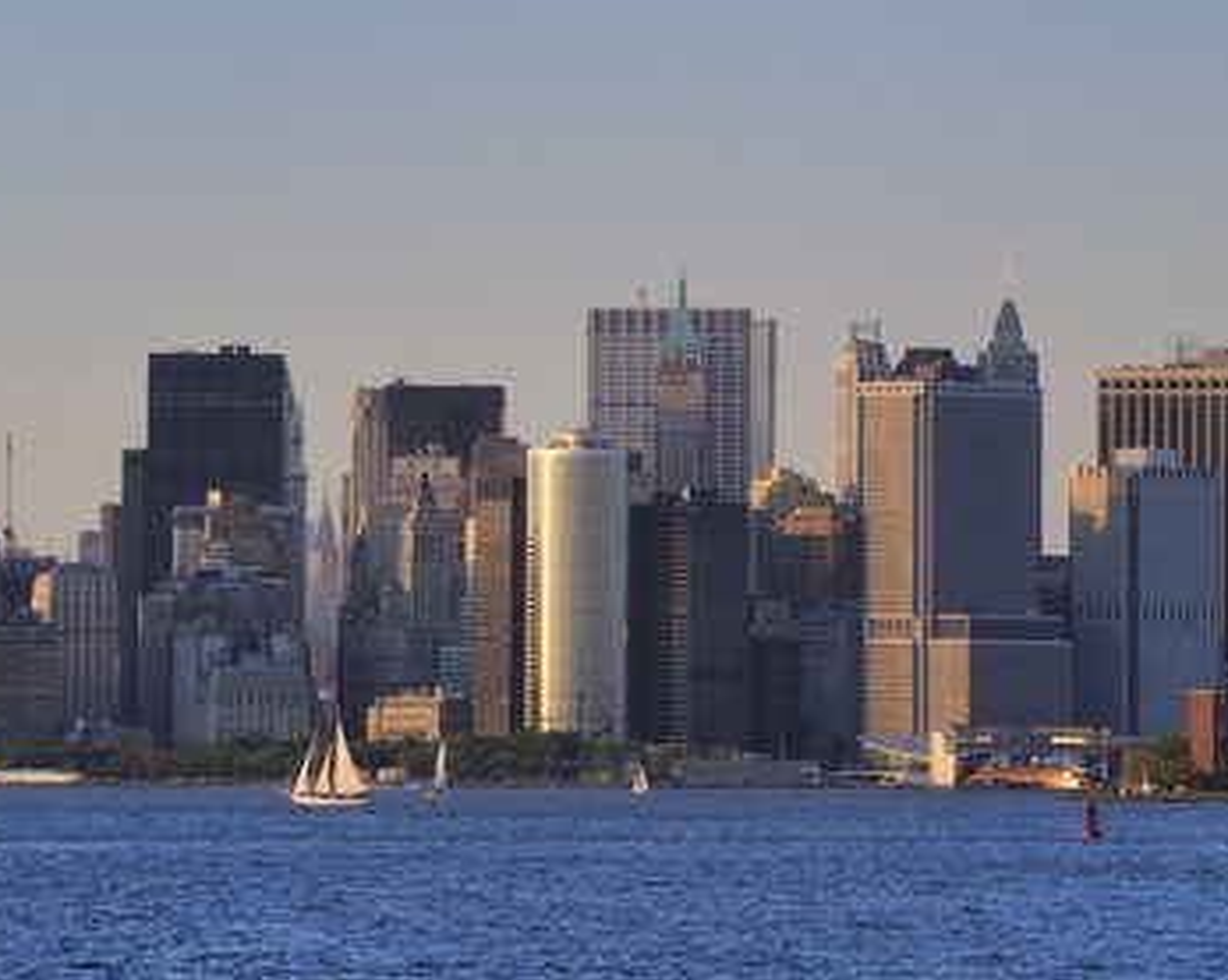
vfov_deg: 6.8
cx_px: 692
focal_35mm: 227
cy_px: 492
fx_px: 8243
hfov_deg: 8.5
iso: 400
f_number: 5.6
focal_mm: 200
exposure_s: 1/320
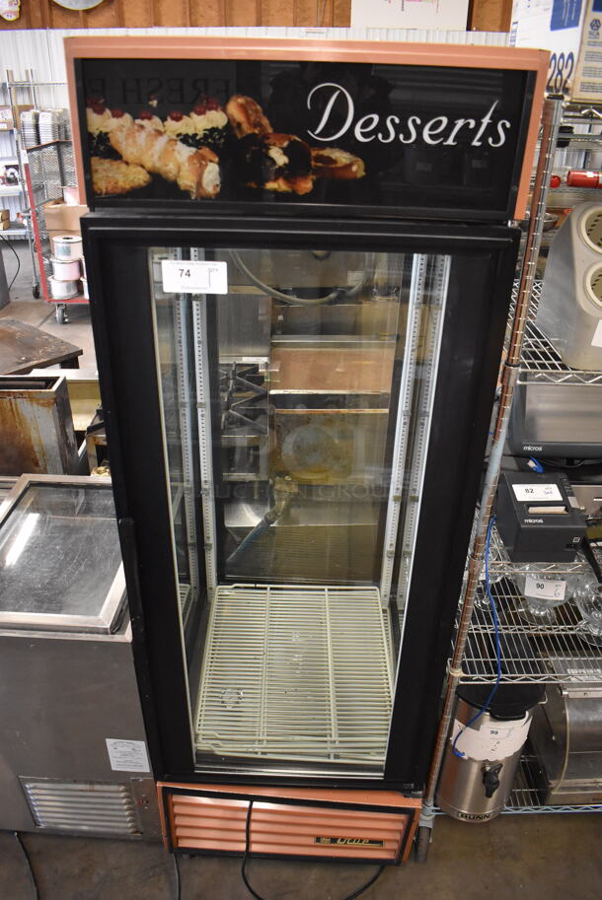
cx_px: 301
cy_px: 450
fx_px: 676
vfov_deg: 67.3
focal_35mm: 27
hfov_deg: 48.0
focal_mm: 18
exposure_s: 1/125
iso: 3600
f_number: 3.5
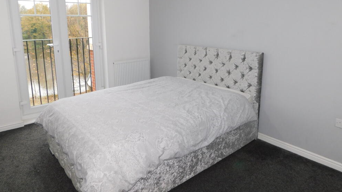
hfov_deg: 71.9
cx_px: 170
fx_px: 236
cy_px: 68
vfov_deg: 43.9
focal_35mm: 26
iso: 200
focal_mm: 4
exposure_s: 1/30
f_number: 3
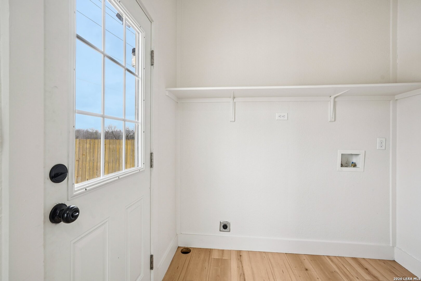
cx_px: 210
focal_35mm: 16
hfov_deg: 95.0
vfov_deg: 72.1
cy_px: 140
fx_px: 193
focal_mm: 16.5
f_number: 8
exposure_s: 1/40
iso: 100
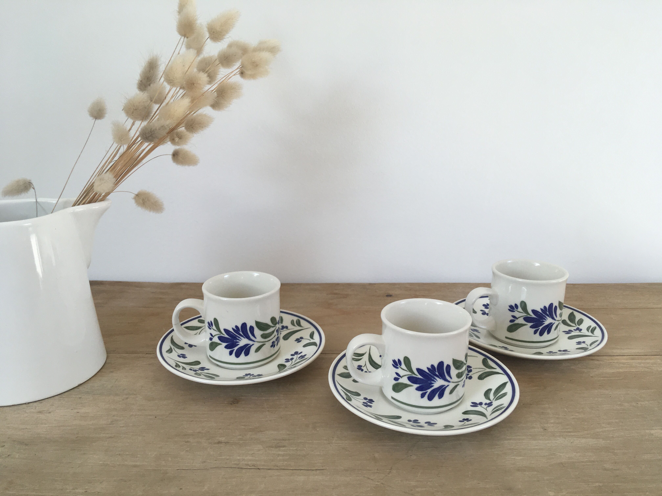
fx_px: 555
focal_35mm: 29
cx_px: 331
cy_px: 248
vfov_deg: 48.2
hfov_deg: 61.7
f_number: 2.2
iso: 40
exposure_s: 1/100
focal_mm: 4.15
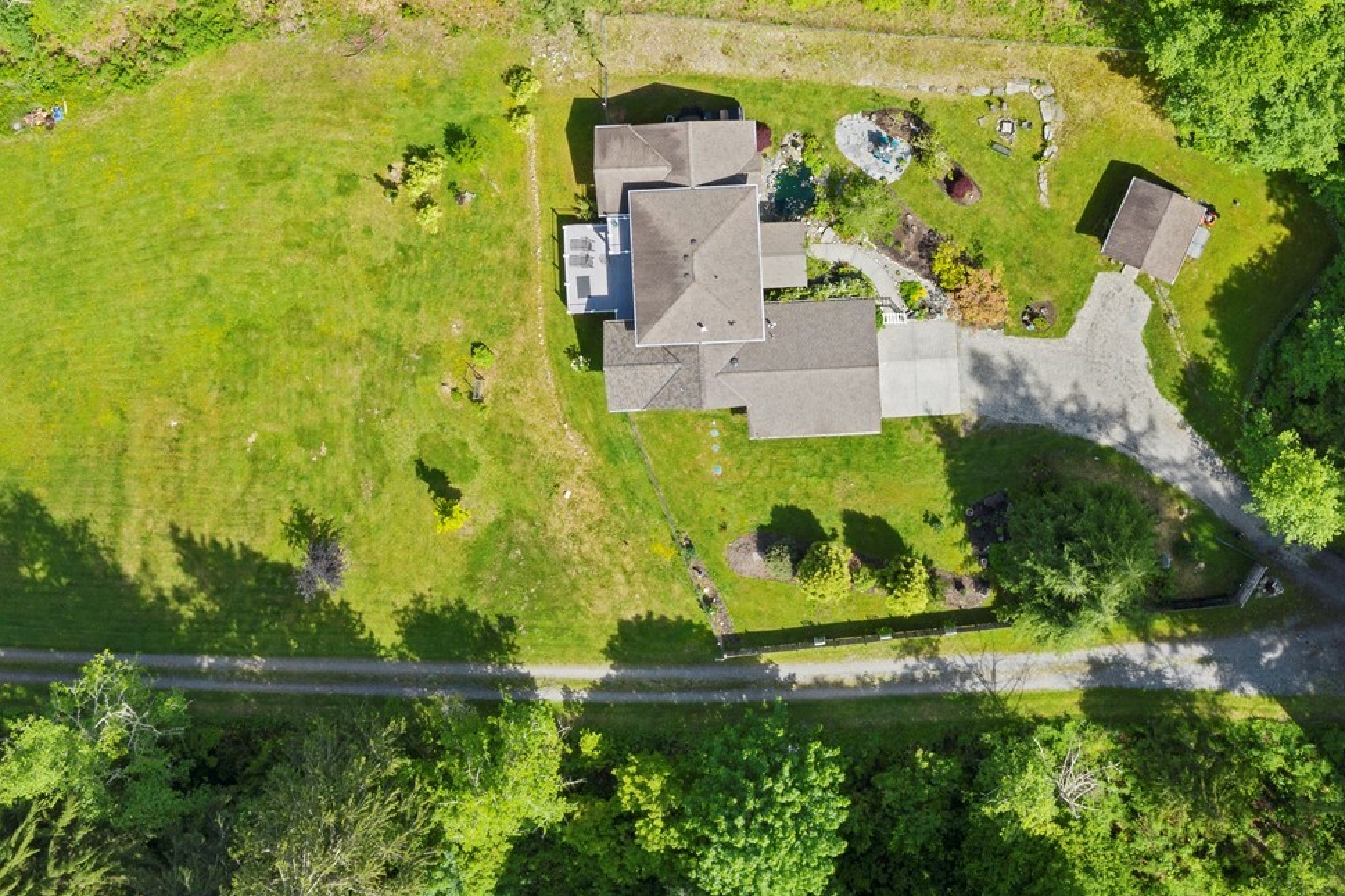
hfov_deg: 40.3
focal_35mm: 49
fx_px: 1830
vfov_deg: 27.2
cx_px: 730
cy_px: 248
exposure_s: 1/160
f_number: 8
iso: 100
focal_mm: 10.26
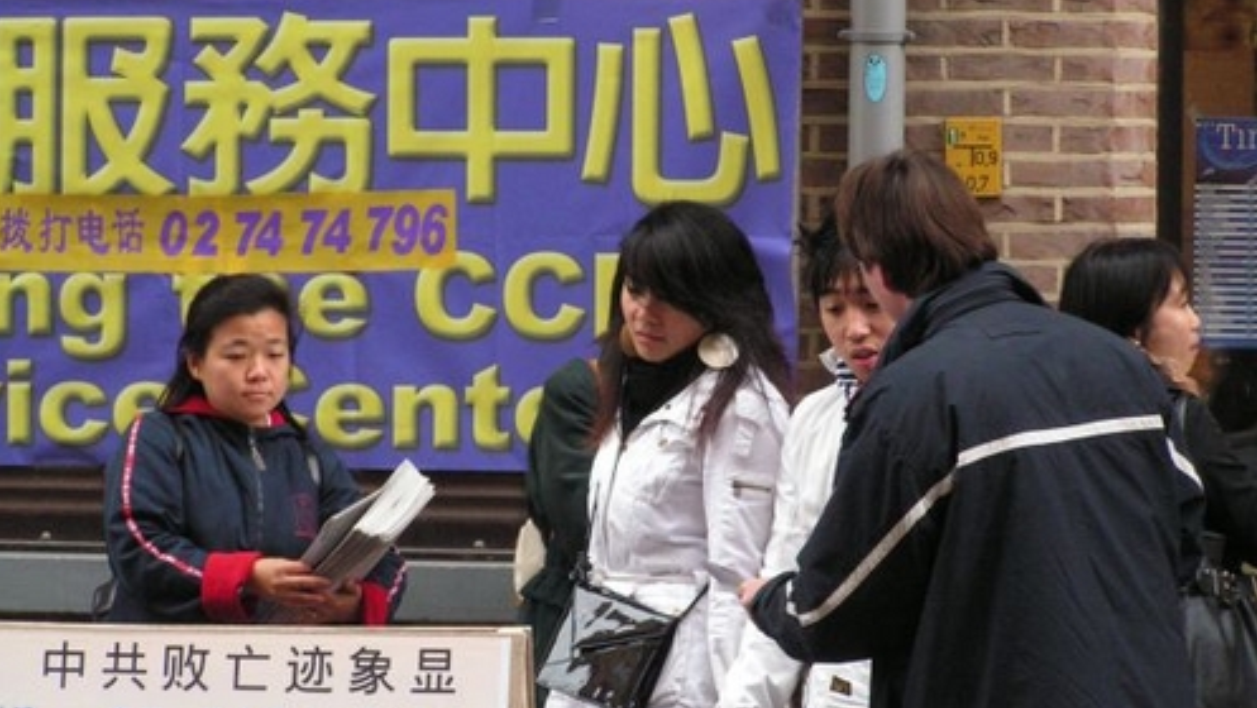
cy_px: 373
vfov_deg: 6.2
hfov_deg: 11.0
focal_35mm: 195
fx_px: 6502
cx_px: 627
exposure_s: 1/125
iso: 200
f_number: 3.2
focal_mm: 29.6
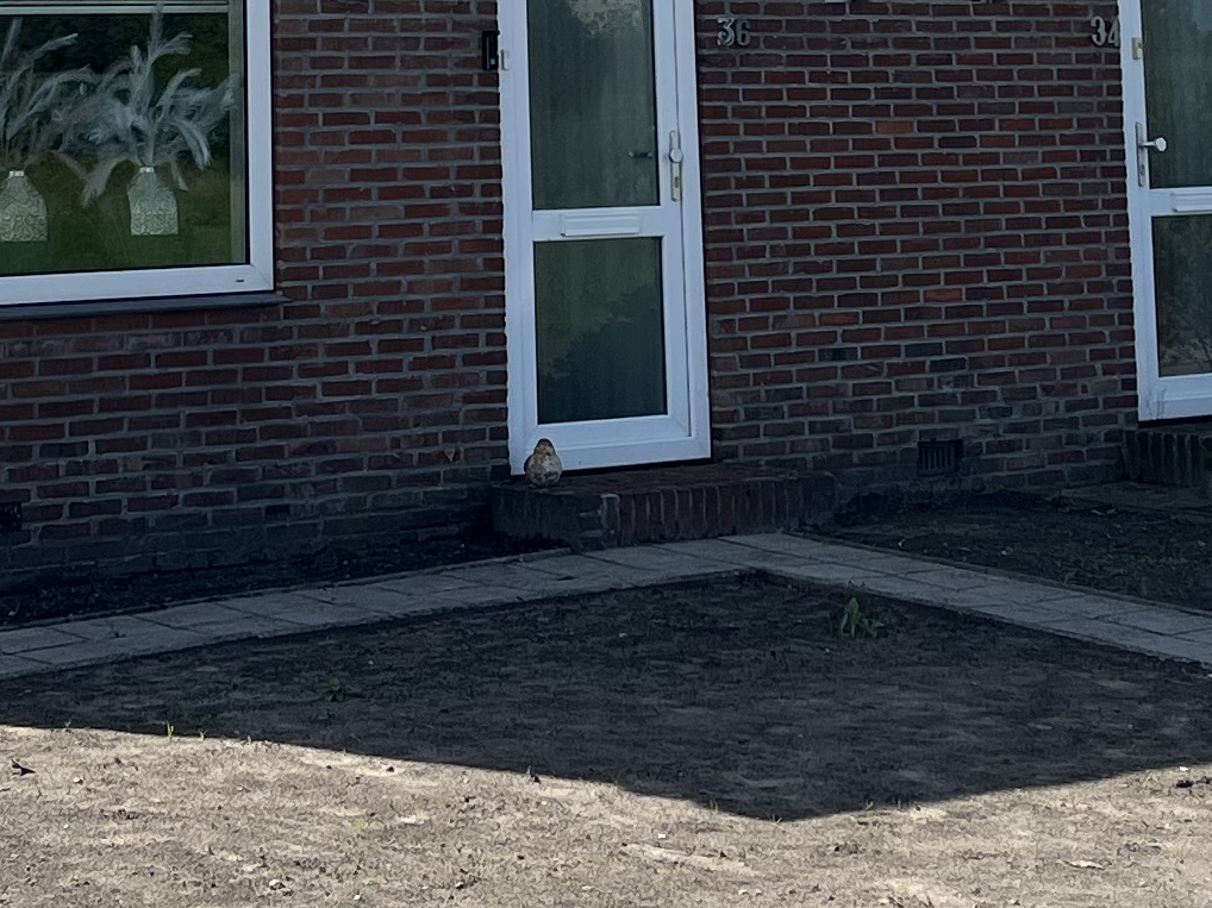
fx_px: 3605
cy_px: -390
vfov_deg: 13.6
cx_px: 281
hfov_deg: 18.9
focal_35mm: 103
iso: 50
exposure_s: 1/3745
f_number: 1.6
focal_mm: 5.1
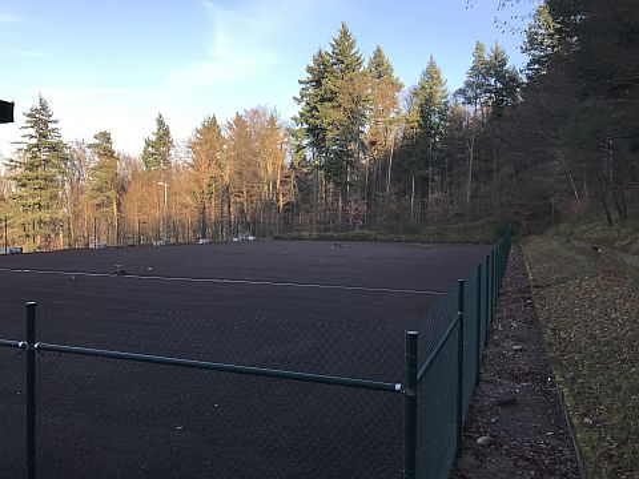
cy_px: 240
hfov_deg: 63.4
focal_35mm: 28
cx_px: 320
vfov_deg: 49.7
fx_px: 517
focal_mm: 3.99
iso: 20
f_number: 1.8
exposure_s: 1/520
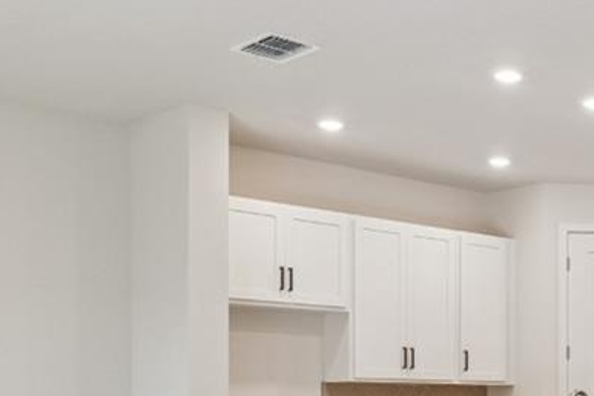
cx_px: 708
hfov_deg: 28.3
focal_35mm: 62
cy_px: 421
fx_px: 1023
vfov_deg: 21.0
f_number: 7.1
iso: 100
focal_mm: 10
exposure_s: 1/13
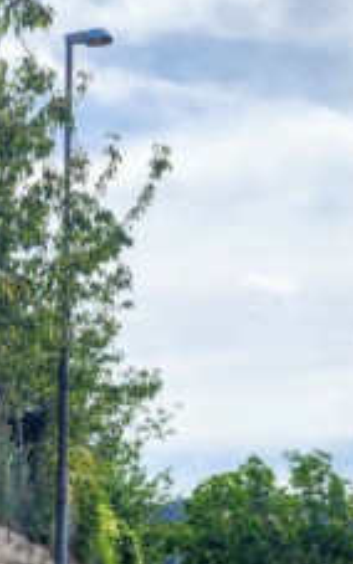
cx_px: 328
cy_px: 653
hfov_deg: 15.0
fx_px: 1323
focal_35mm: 86
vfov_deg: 22.4
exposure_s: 1/1672
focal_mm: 6.4
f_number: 1.8
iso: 12
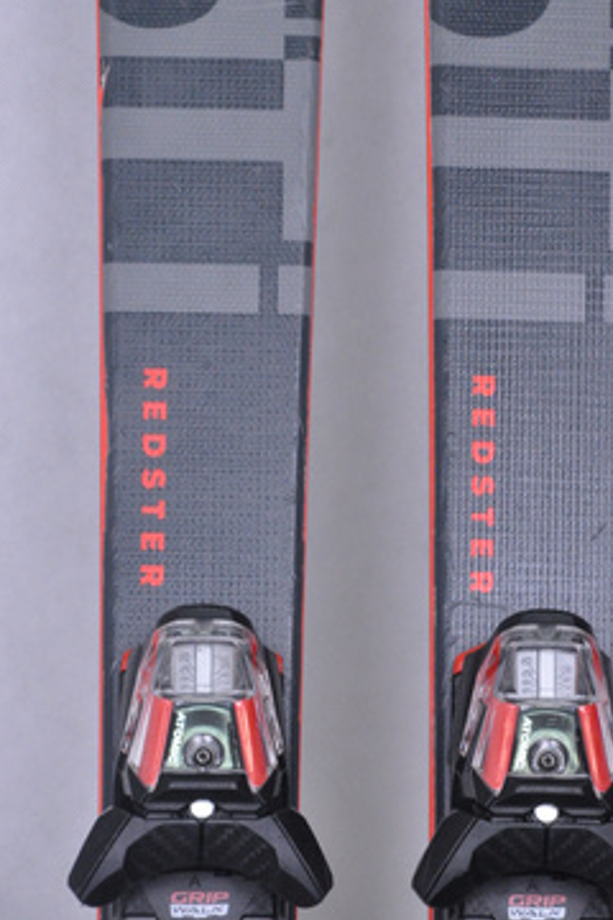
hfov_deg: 7.0
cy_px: 363
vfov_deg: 10.5
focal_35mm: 197
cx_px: 372
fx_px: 5022
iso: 3200
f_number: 8
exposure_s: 1/125
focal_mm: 105
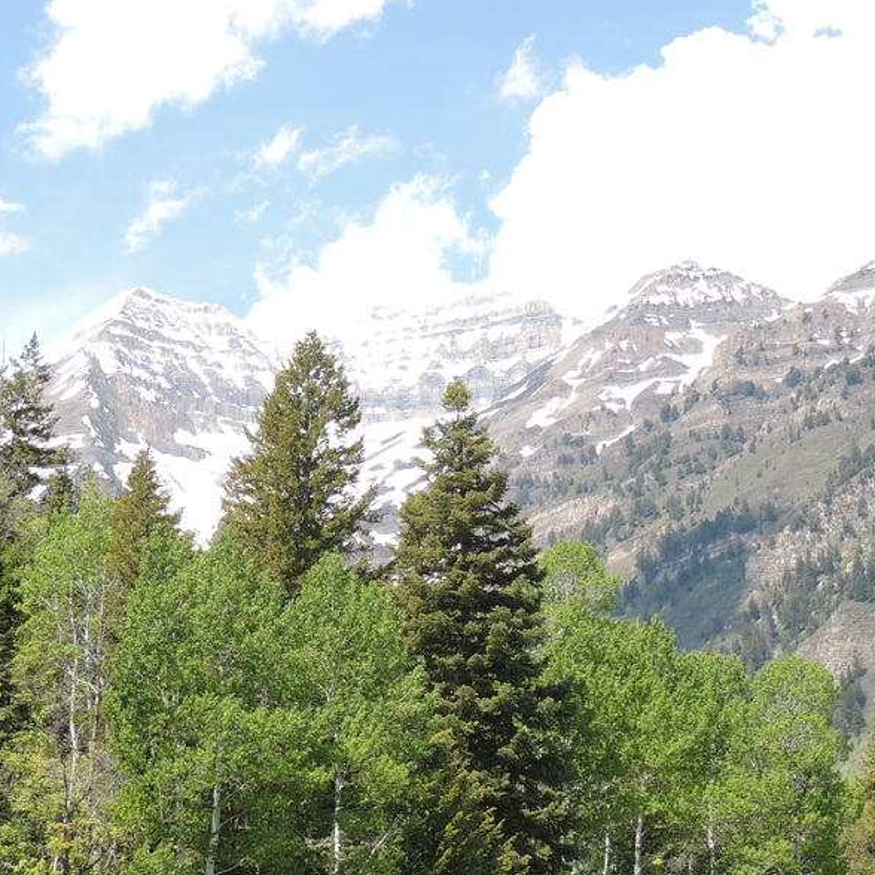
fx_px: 2202
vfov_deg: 22.3
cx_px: 318
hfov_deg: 22.4
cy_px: 637
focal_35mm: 77
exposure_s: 1/500
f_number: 3.3
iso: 100
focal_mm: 7.1
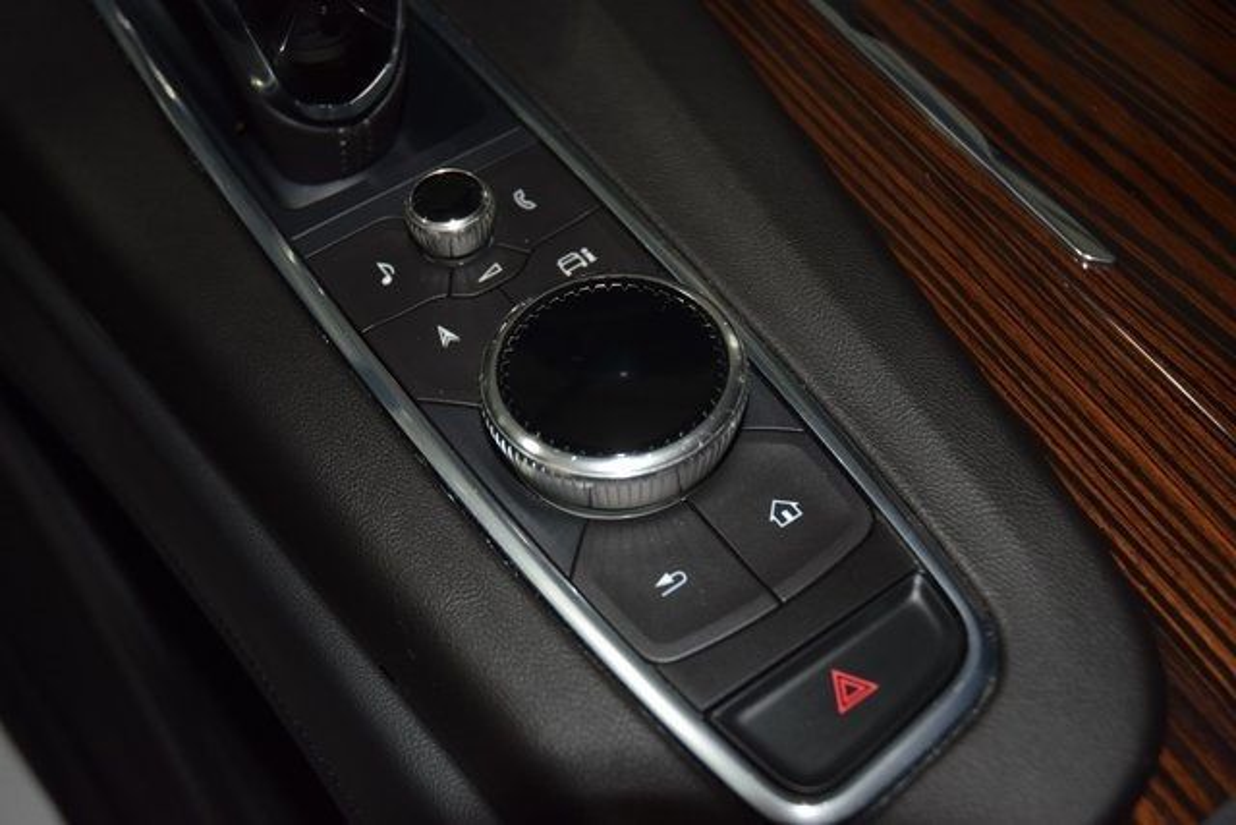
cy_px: 412
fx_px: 1597
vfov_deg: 29.0
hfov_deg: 42.3
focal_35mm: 46
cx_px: 618
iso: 640
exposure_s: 1/80
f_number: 4
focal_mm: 31
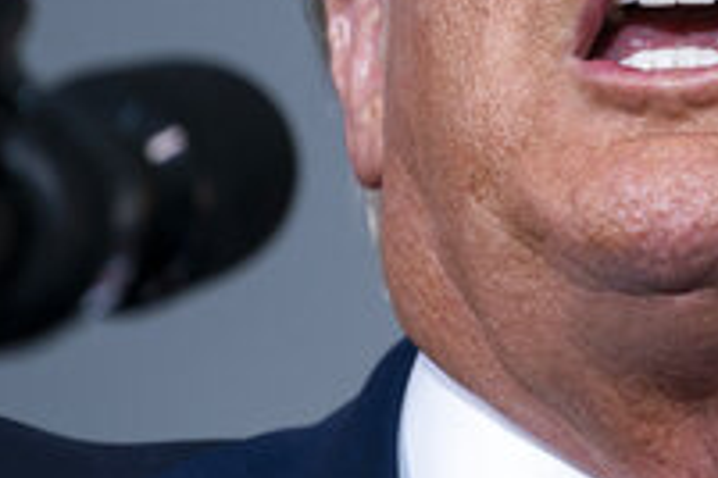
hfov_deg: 2.0
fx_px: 20362
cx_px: 875
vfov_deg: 1.3
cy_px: -16
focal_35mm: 1021
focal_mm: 400
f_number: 5.6
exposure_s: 1/1000
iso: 1600
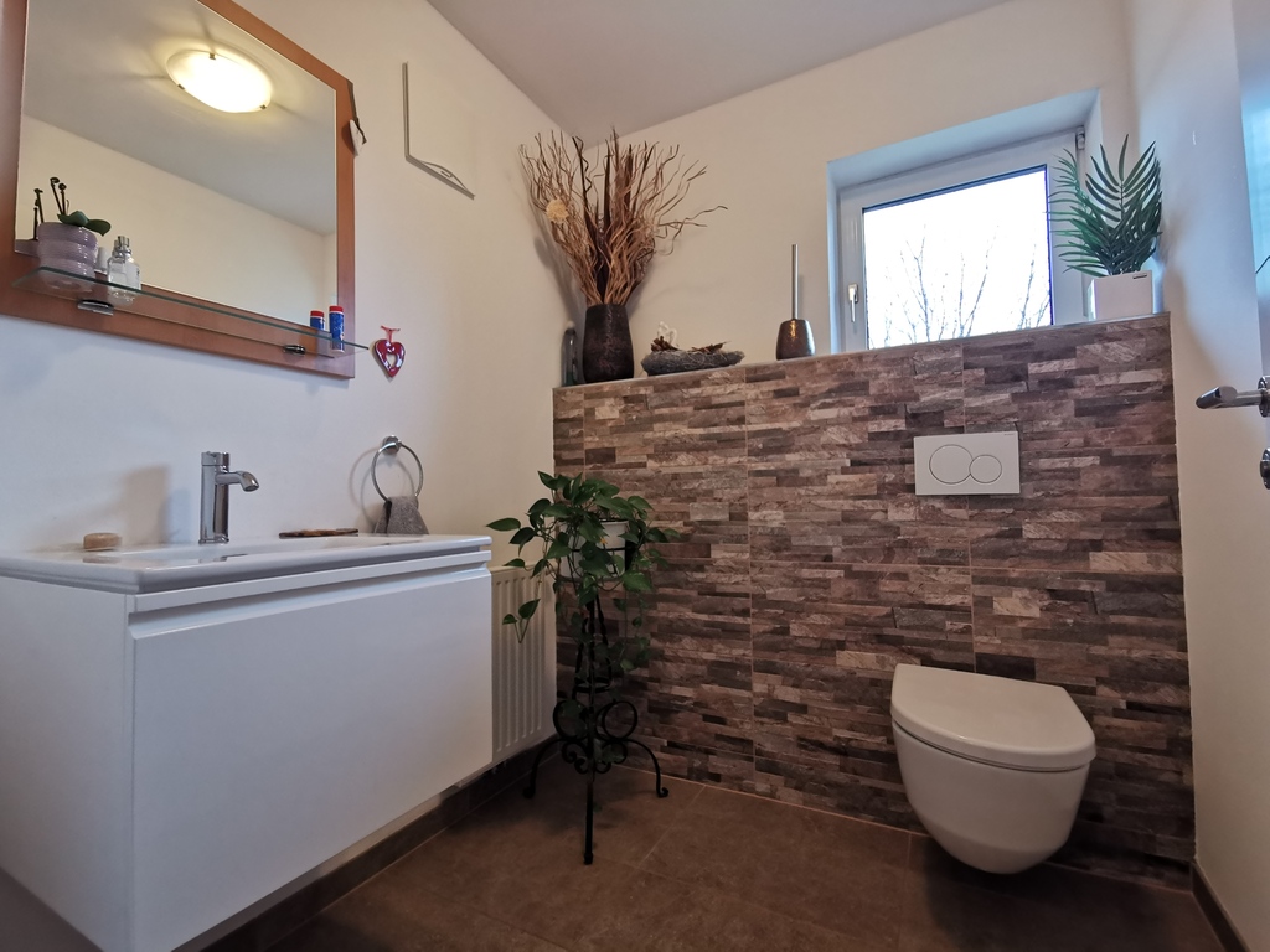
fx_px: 587
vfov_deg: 78.1
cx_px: 635
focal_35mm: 16
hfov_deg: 94.5
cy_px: 476
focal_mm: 2.35
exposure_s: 1/50
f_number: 2.2
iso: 320
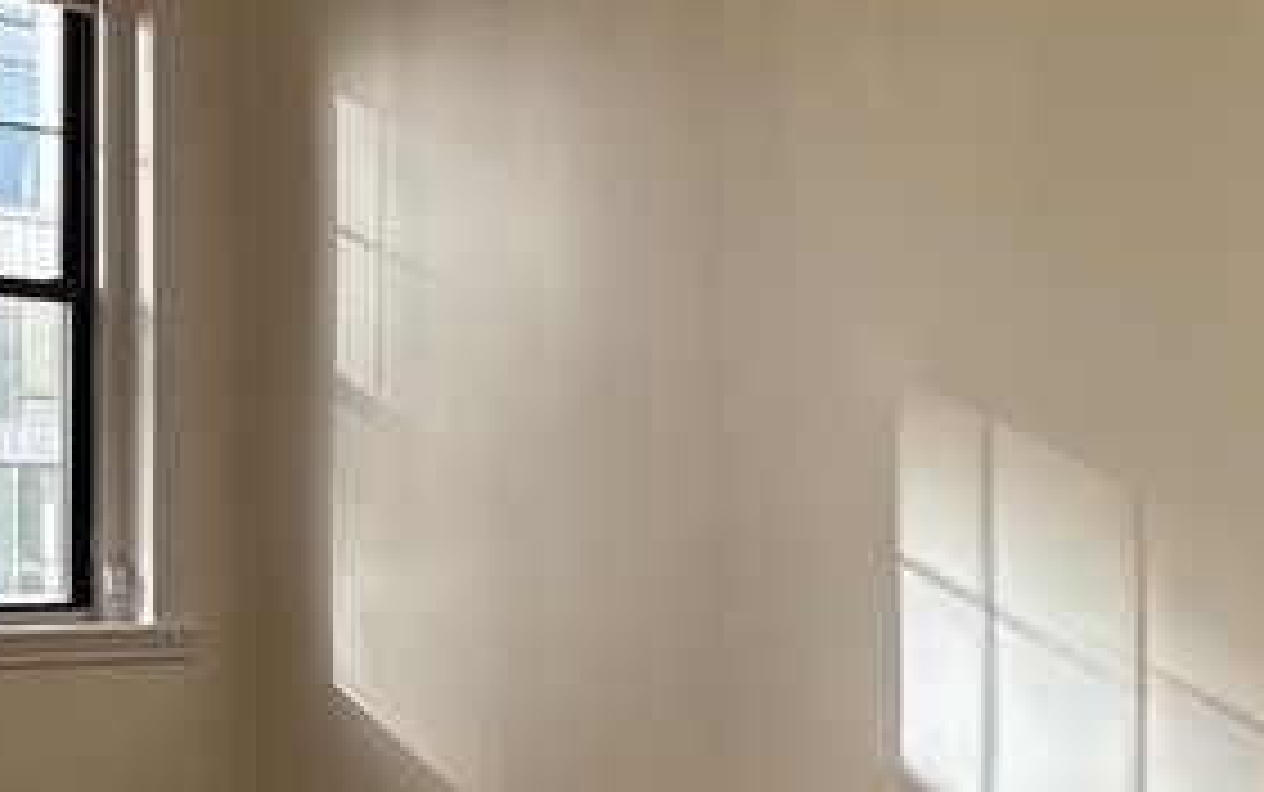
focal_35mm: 54
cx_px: 364
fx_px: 1861
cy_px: 540
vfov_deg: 23.9
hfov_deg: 36.9
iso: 40
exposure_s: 1/99
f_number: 2.2
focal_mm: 2.22
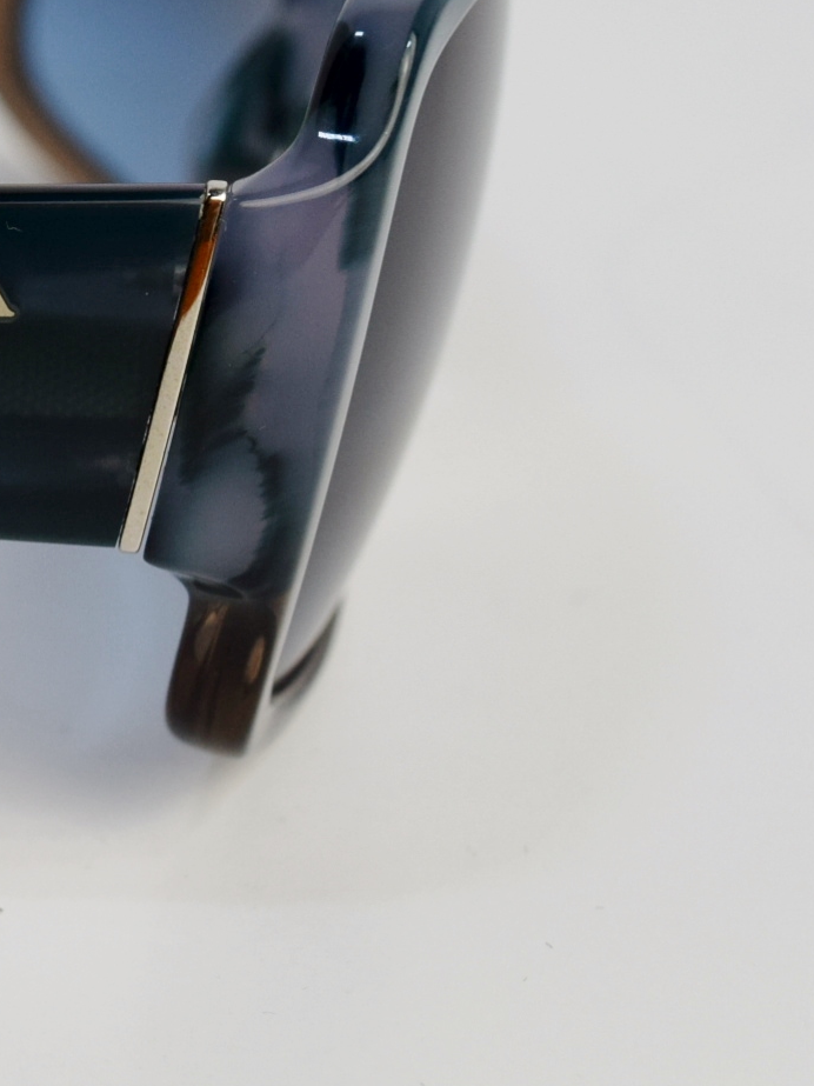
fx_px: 4108
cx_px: -573
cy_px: 201
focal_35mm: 131
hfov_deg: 10.7
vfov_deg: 15.0
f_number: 6.3
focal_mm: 28
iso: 400
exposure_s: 1/160
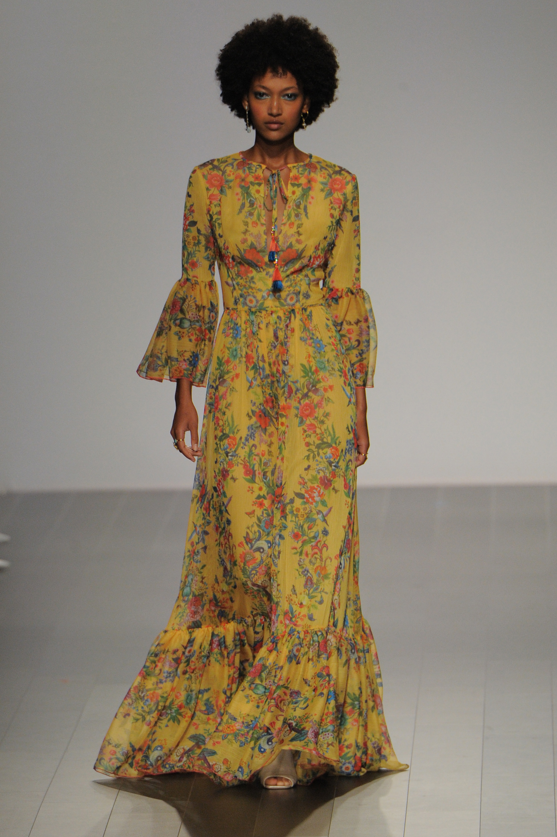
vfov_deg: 5.2
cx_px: 278
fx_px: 9295
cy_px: 418
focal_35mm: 400
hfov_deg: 3.4
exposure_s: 1/500
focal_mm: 400
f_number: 5.6
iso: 2500
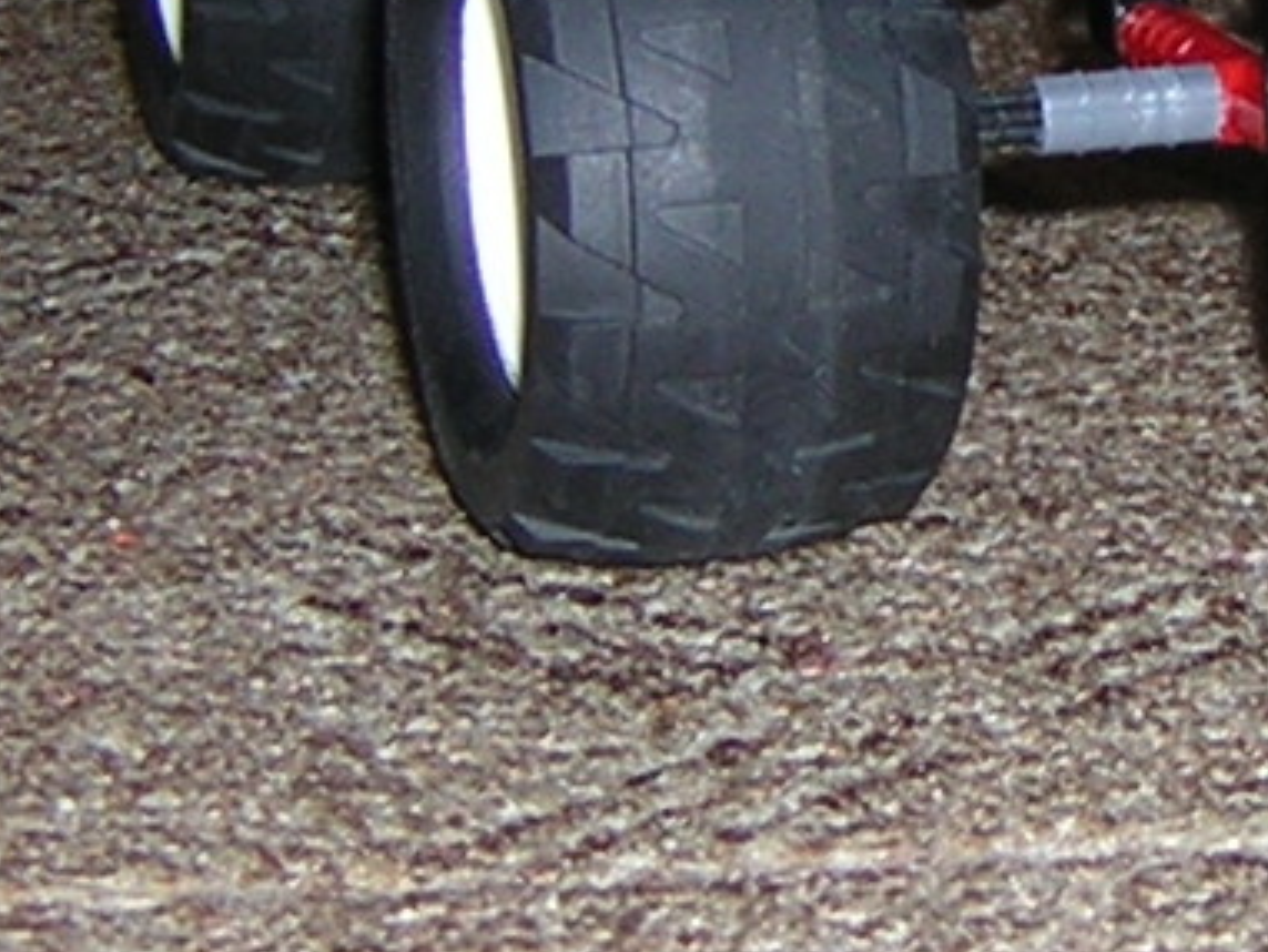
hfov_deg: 12.9
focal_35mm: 151
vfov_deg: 9.8
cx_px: 1291
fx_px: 5533
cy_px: 163
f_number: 2.6
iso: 50
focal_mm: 4.7
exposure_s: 1/60.1
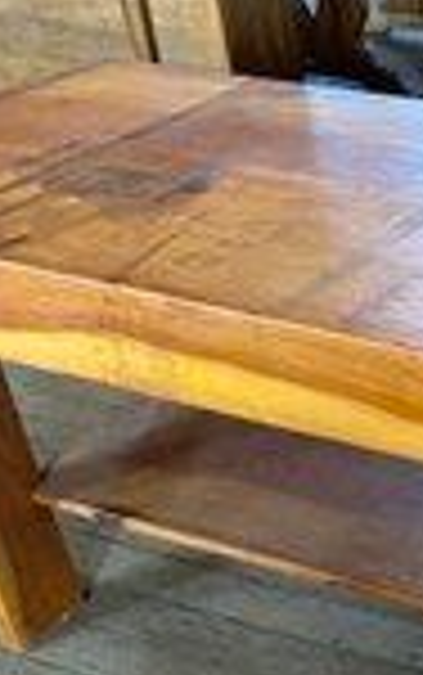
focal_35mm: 58
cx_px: 655
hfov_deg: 19.3
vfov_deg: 34.4
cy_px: 497
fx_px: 1068
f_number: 1.78
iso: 400
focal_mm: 6.86
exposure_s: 1/60
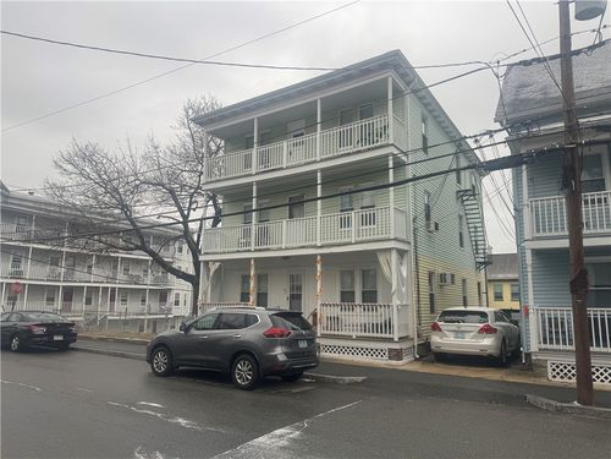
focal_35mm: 24
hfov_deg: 71.6
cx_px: 306
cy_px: 230
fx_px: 424
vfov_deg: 56.8
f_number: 1.78
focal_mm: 6.76
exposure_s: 1/428
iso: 80
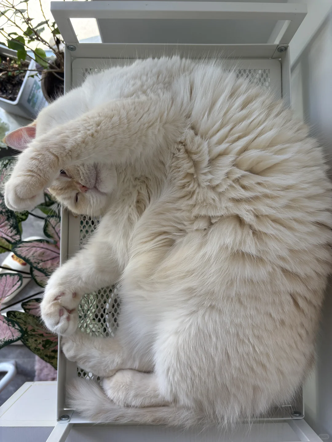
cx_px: 166
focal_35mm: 26
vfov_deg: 67.3
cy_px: 221
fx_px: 332
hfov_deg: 53.1
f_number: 1.6
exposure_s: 1/130
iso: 64
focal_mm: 5.96
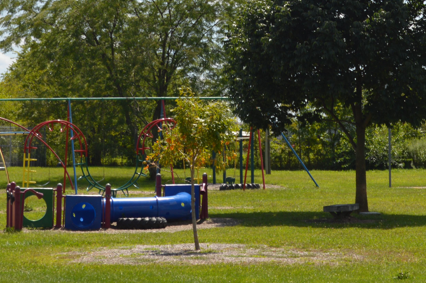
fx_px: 2367
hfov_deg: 10.2
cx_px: 461
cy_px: 78
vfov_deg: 6.8
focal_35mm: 200
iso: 100
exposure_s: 1/200
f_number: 10
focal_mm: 55
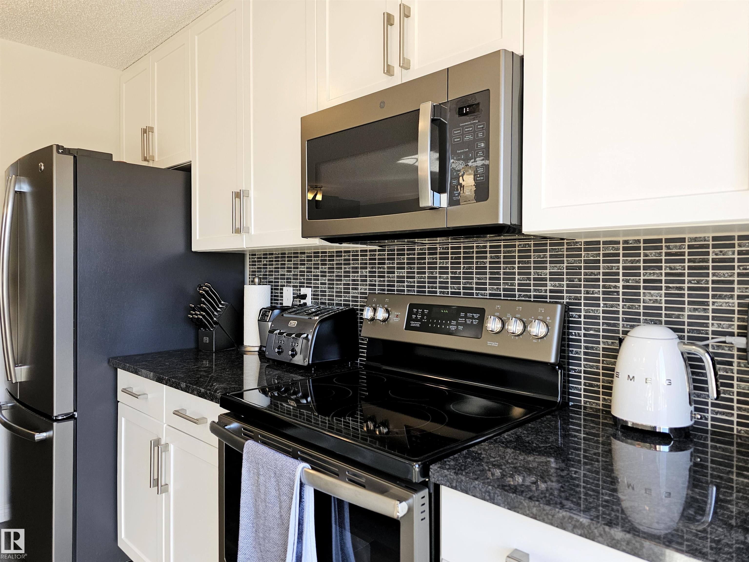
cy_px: 281
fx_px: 498
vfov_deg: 58.9
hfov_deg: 73.9
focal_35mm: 23
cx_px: 374
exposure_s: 1/359
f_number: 1.7
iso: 250
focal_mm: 6.3
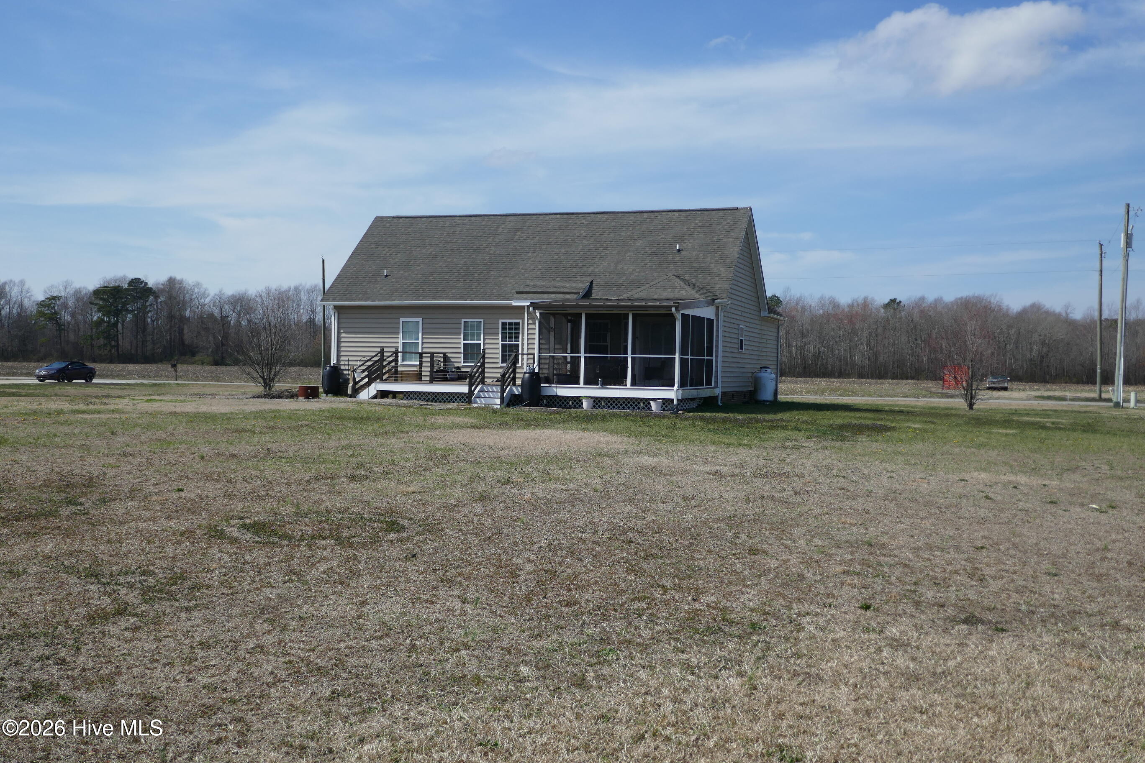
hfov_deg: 51.9
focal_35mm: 37
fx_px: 1177
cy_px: 382
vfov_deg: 35.9
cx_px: 572
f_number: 3.6
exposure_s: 1/1600
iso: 125
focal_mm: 13.6
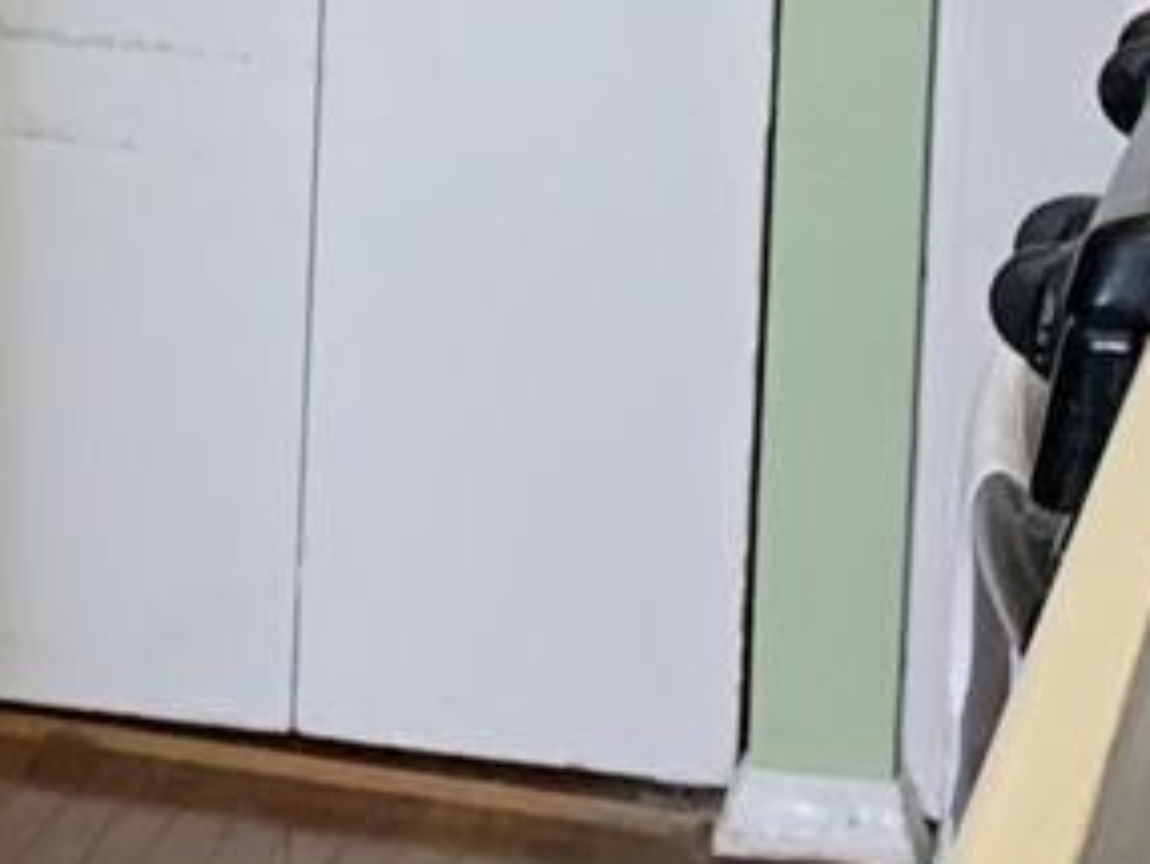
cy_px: -430
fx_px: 6184
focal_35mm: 186
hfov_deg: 10.5
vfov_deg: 7.8
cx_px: -149
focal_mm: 4.25
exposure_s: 1/60
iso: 160
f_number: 1.8
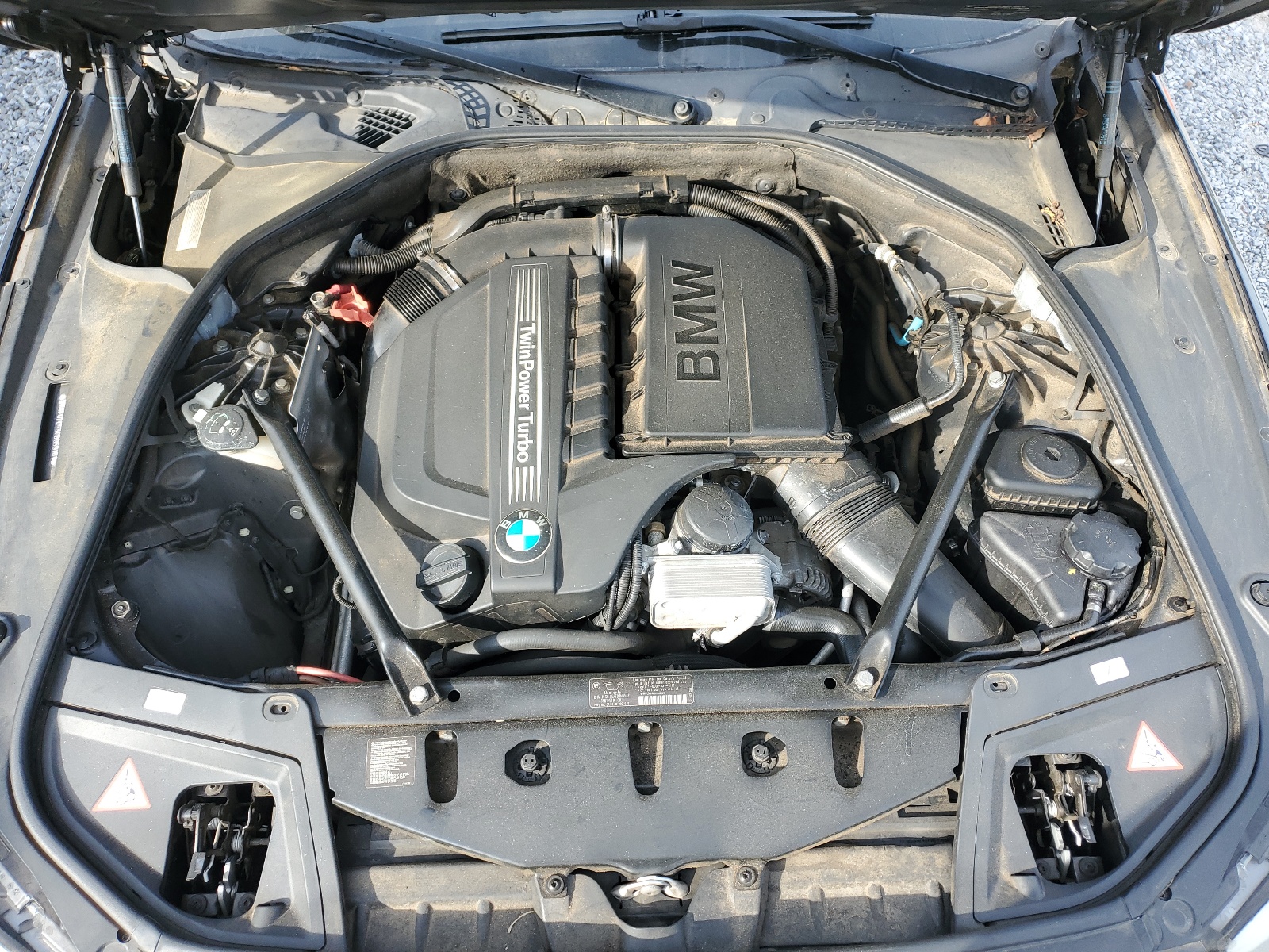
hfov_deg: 67.3
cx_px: 634
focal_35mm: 26
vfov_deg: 53.1
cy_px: 476
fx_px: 953
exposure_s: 1/385
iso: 50
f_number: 1.5
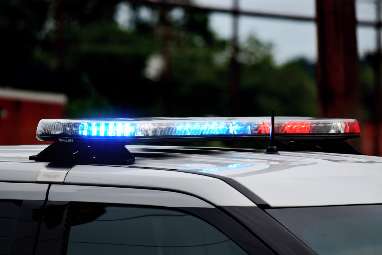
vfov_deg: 4.6
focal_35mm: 300
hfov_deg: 6.9
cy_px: 128
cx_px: 191
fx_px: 3183
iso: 100
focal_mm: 200
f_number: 5.6
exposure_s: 1/200
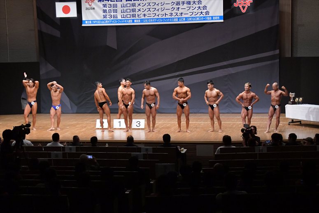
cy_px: 106
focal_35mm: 75
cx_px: 160
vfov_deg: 18.2
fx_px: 664
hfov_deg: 27.0
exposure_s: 1/400
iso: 8000
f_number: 5.6
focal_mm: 50
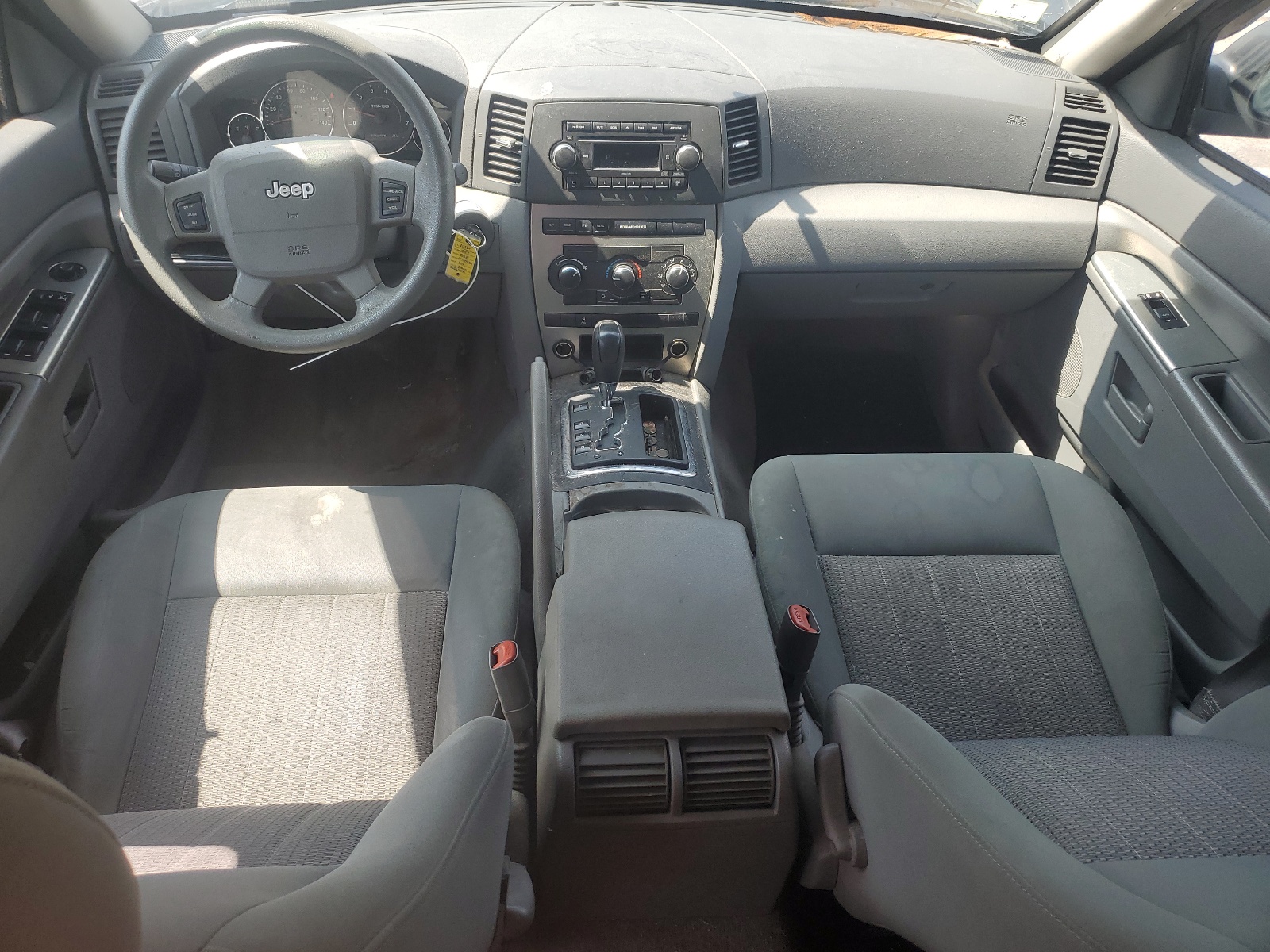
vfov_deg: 53.1
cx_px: 635
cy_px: 476
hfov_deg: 67.3
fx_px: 954
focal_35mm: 26
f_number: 1.5
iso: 50
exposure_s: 1/357
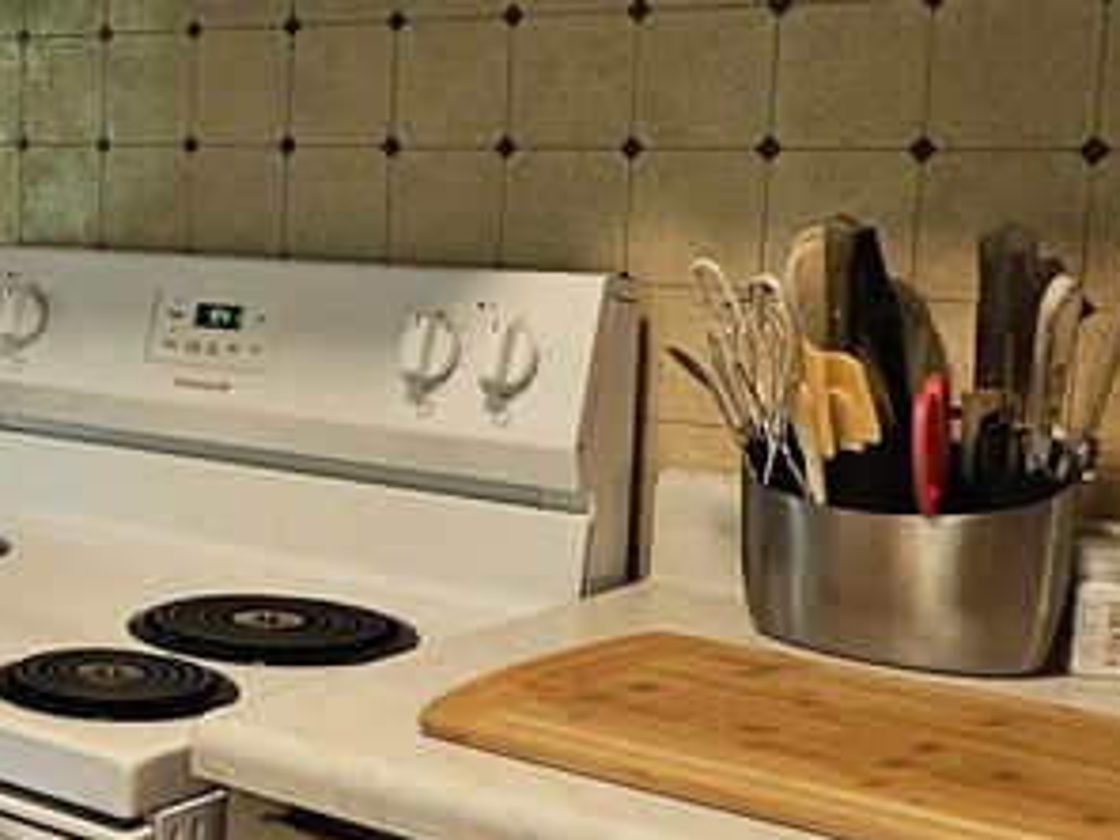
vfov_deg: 24.4
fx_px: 1941
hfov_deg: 27.7
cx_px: -271
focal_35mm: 60
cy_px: 454
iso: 200
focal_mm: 2.2
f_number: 2.2
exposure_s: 1/60
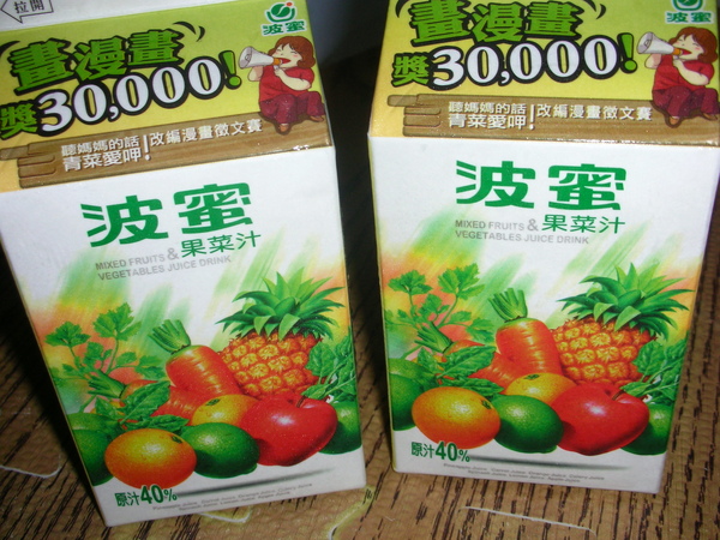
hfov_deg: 41.2
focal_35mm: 46
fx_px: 957
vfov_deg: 31.5
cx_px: 360
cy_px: 270
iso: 50
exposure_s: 1/60.1
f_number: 3.5
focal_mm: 7.7
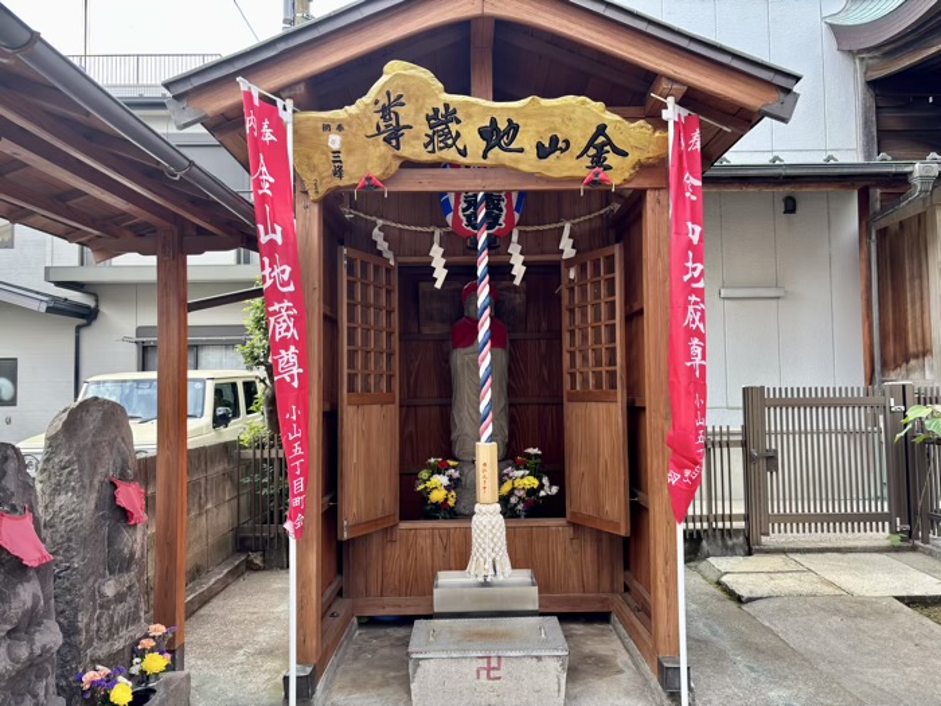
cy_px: 353
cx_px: 470
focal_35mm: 26
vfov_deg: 53.1
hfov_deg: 67.3
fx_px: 707
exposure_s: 1/290
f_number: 1.6
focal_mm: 5.96
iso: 50
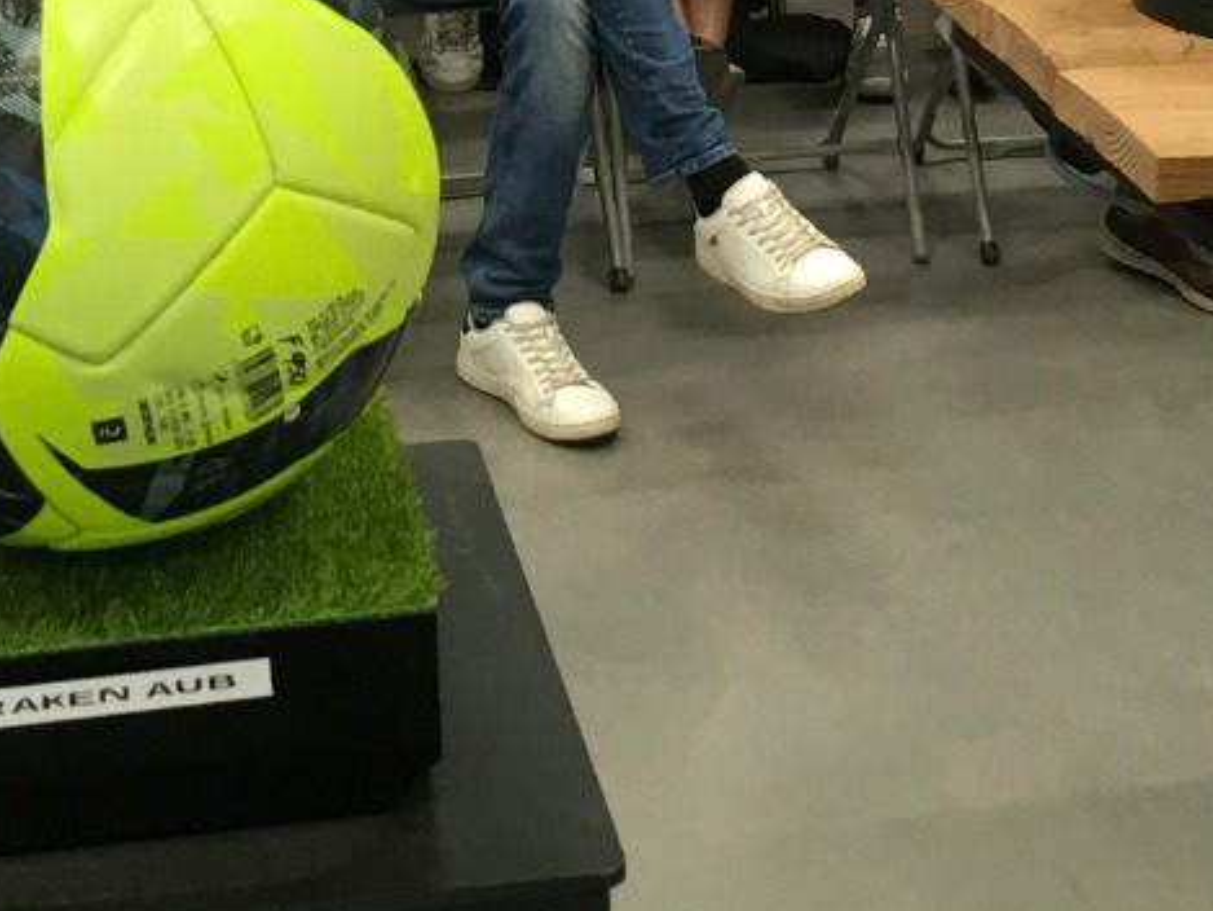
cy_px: -352
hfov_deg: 22.0
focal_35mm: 89
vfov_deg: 15.6
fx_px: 3120
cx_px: 538
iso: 40
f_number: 2.2
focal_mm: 4.15
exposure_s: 1/33
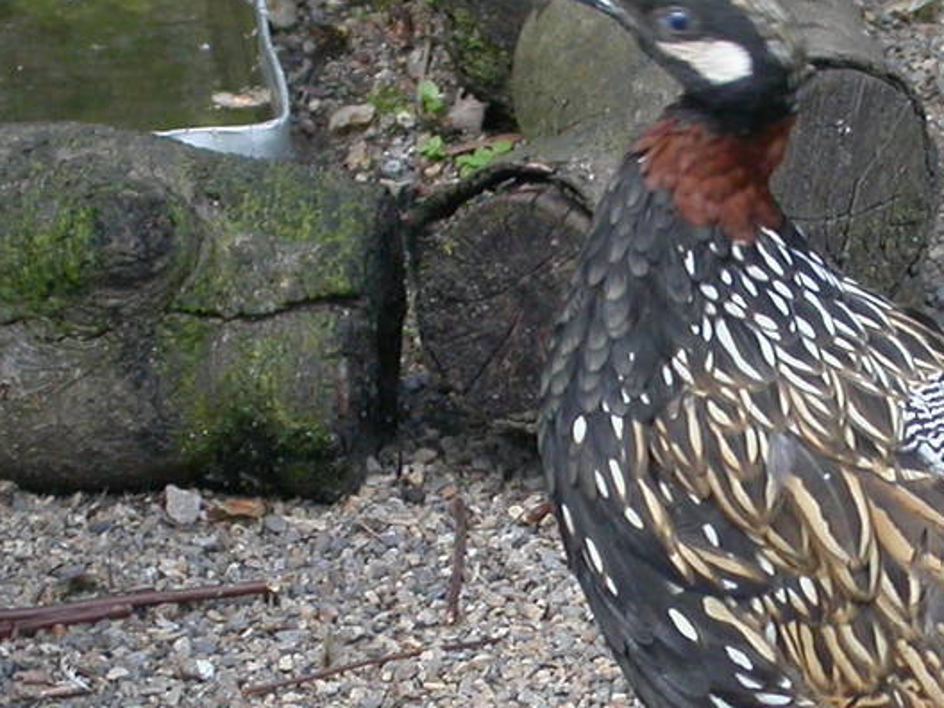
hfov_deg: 5.1
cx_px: 796
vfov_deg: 3.9
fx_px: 10499
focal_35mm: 385
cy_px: 465
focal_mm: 26.4
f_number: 4.5
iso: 100
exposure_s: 1/75.1
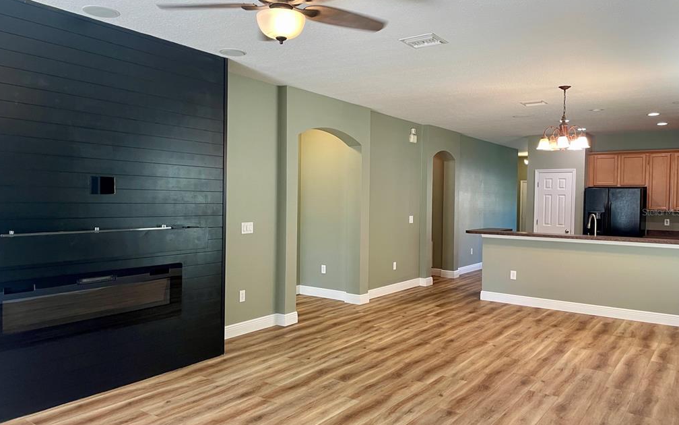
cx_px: 338
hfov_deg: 66.5
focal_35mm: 28
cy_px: 212
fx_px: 518
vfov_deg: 44.5
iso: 100
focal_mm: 4.2
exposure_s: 1/60
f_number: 1.6
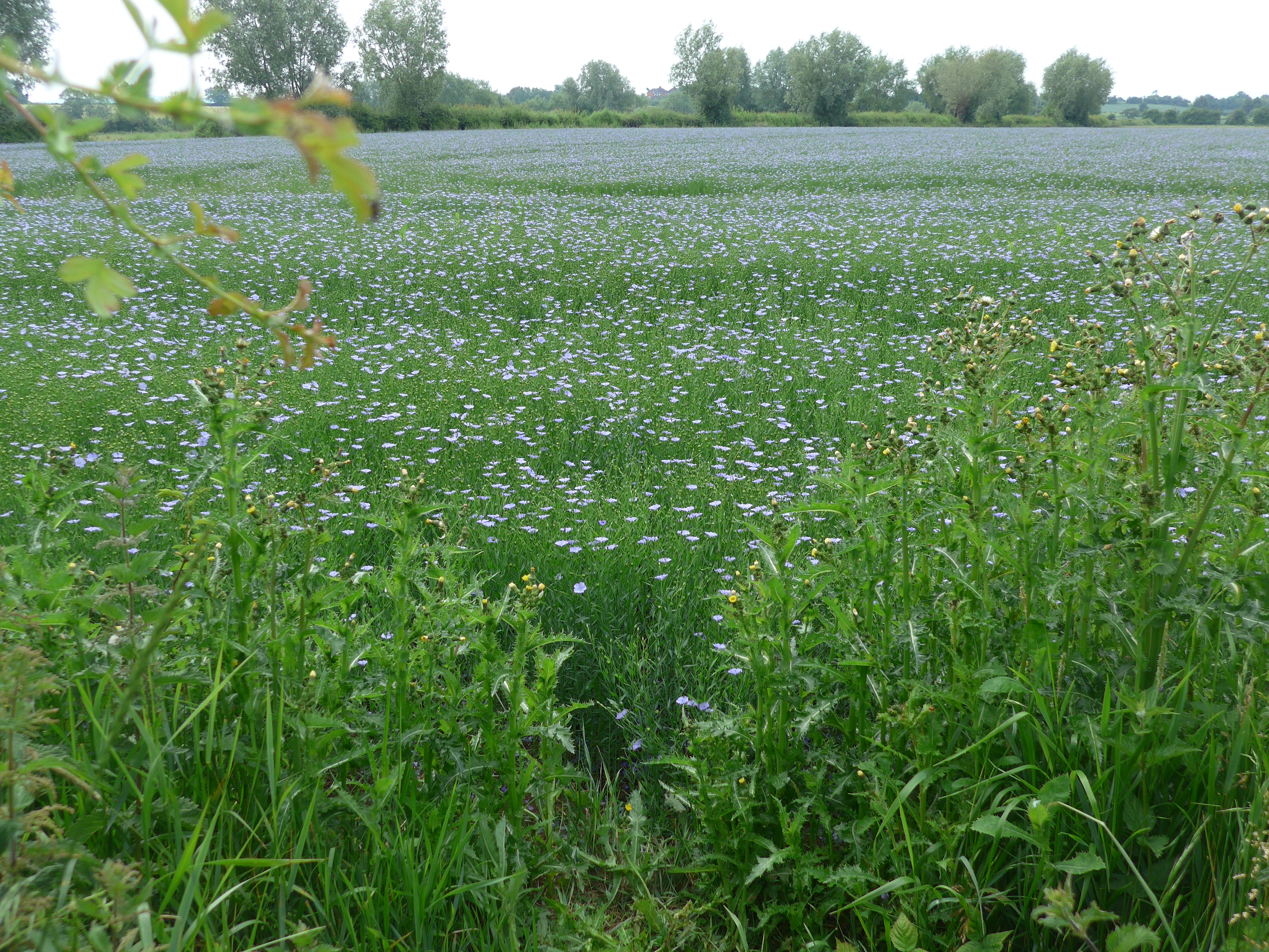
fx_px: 1063
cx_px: 634
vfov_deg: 48.2
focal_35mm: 29
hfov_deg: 61.7
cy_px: 476
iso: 80
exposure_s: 1/640
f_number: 2.8
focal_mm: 6
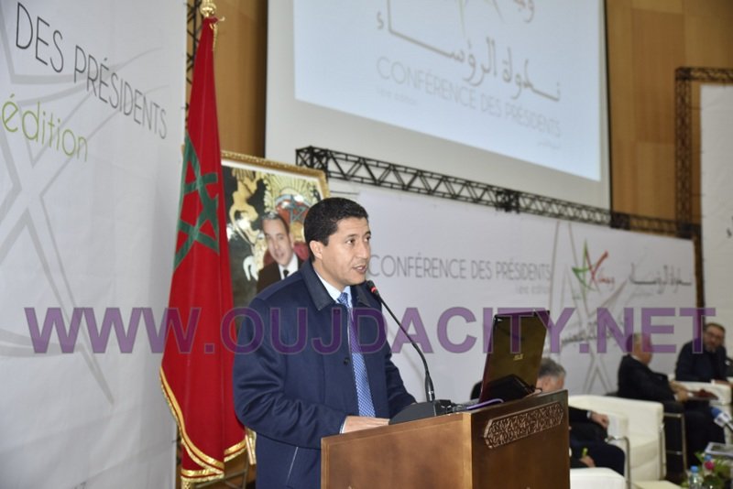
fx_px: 713
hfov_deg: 54.4
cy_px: 244
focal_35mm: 35
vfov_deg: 37.9
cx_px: 366
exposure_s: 1/50
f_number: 2.8
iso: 400
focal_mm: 35
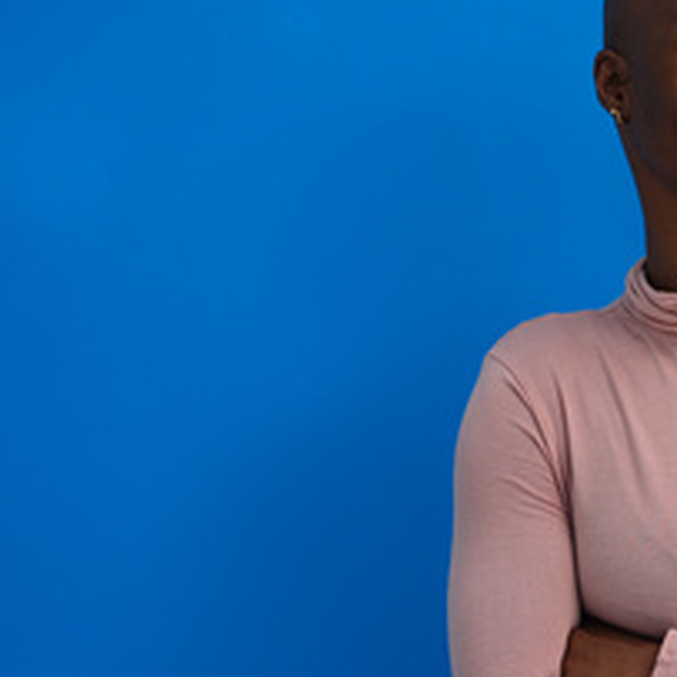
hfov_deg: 16.2
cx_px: 810
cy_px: 439
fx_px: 2279
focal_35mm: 103
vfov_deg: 16.9
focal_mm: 48
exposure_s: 1/320
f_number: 4
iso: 125
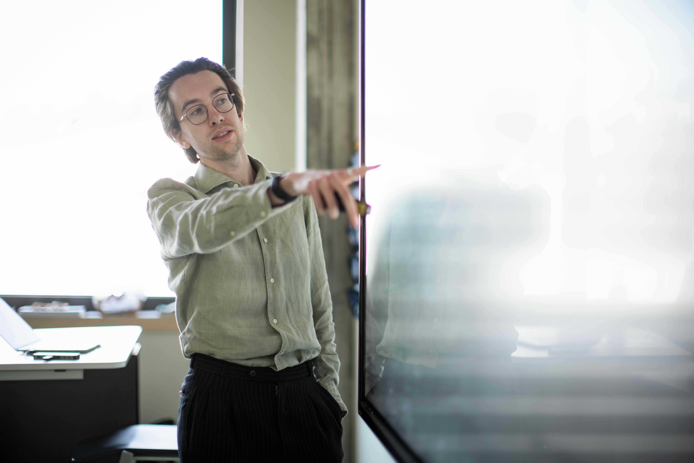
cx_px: 347
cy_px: 232
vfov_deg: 27.0
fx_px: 964
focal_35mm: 50
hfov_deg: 39.6
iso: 125
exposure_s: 1/320
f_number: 1.3
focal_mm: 50
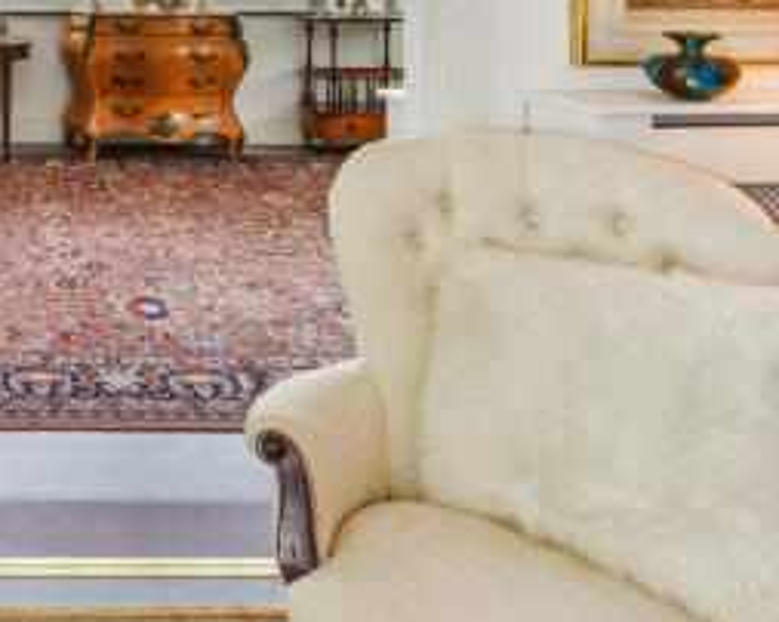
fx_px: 783
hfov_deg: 43.7
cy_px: -26
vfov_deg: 37.7
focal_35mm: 34
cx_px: -31
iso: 400
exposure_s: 1/20
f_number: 9
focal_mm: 14
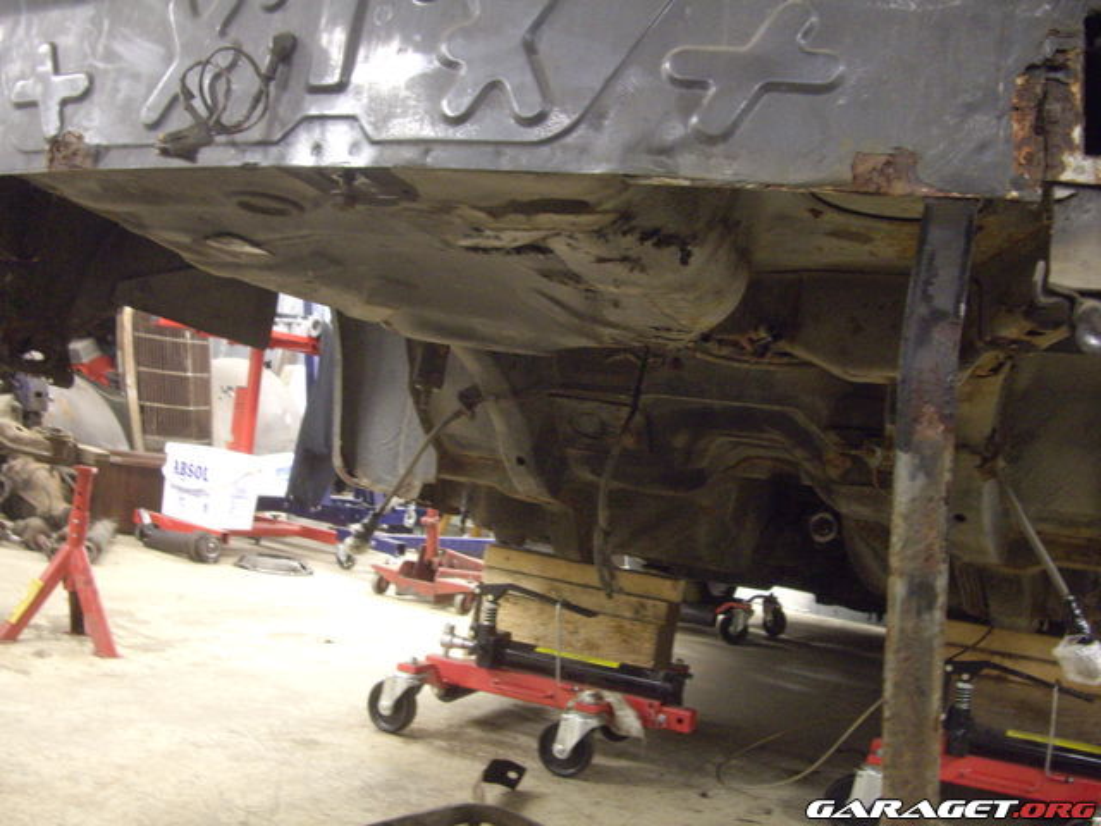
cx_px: 550
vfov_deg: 37.7
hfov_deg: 49.0
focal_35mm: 38
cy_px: 413
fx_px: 1209
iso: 400
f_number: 2.8
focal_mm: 7.9
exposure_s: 1/13
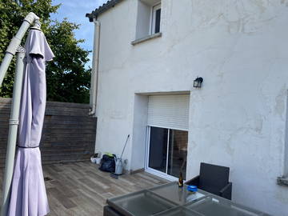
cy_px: 108
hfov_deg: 67.3
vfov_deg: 53.1
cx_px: 144
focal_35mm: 26
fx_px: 216
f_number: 1.8
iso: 32
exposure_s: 1/1395
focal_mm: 4.25
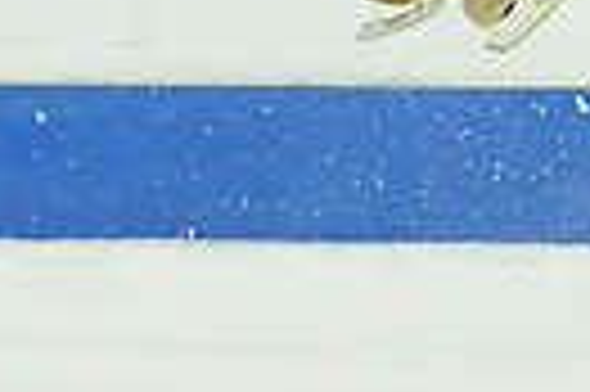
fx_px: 30003
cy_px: -462
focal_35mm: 1833
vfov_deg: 0.7
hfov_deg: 1.1
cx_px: 464
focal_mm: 200
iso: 3200
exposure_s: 1/640
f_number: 5.6
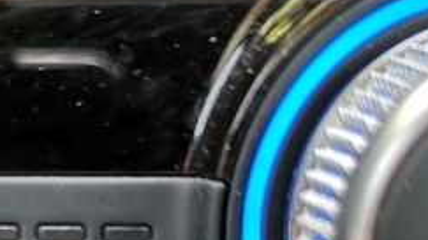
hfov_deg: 21.6
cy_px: 369
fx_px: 1100
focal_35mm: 97
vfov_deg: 11.8
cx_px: 53
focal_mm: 5.58
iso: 320
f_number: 1.8
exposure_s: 1/120
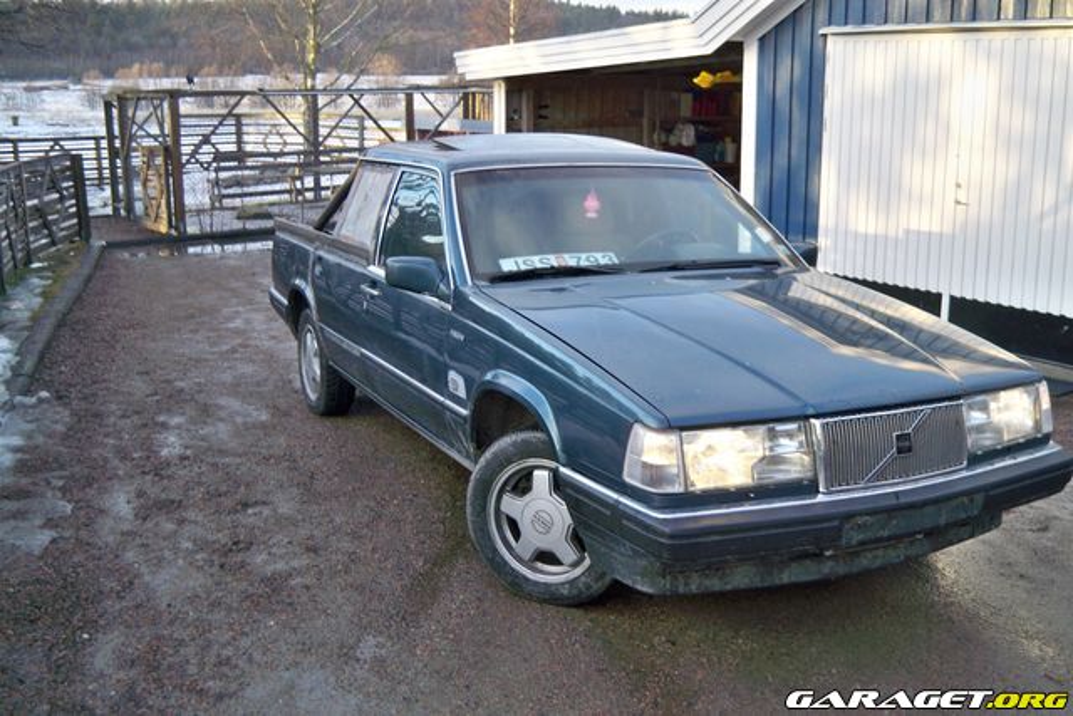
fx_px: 1103
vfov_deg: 36.0
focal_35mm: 37
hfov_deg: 51.9
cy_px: 358
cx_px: 536
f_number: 3.1
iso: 125
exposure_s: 1/60
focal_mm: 7.9
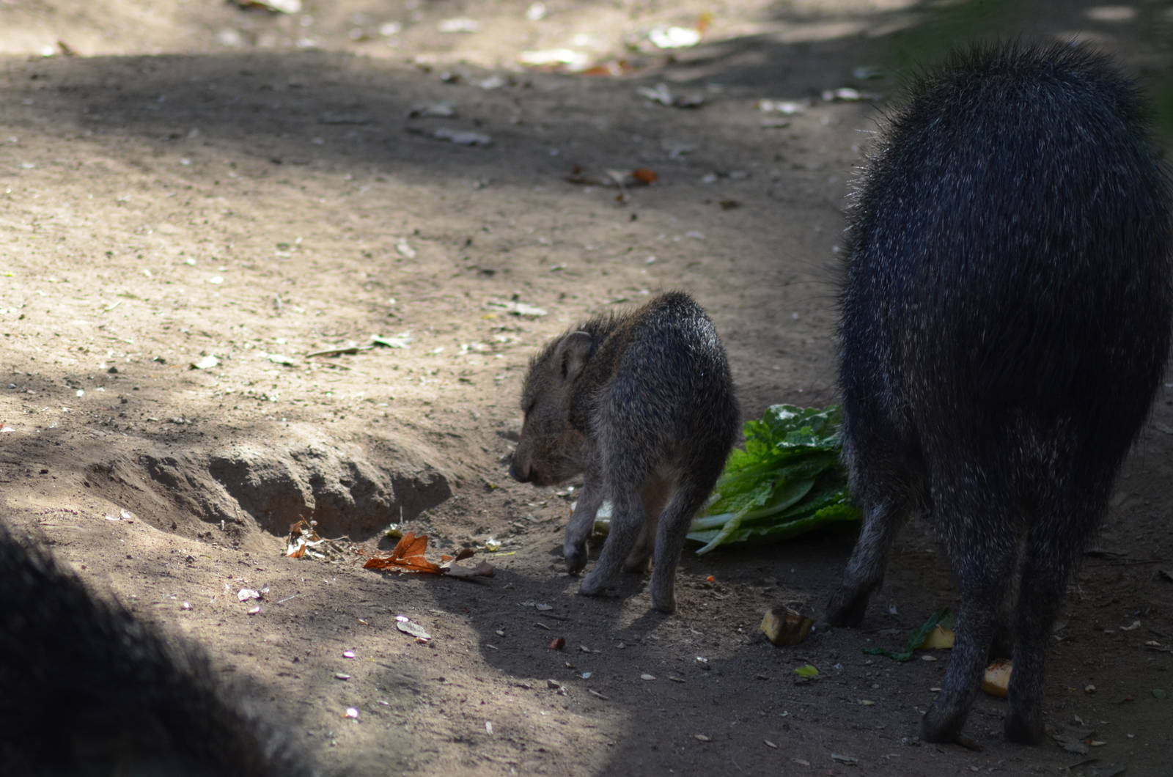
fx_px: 11219
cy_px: 388
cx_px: 586
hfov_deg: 6.0
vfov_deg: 4.0
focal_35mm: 345
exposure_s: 1/640
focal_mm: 230
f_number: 5
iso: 800
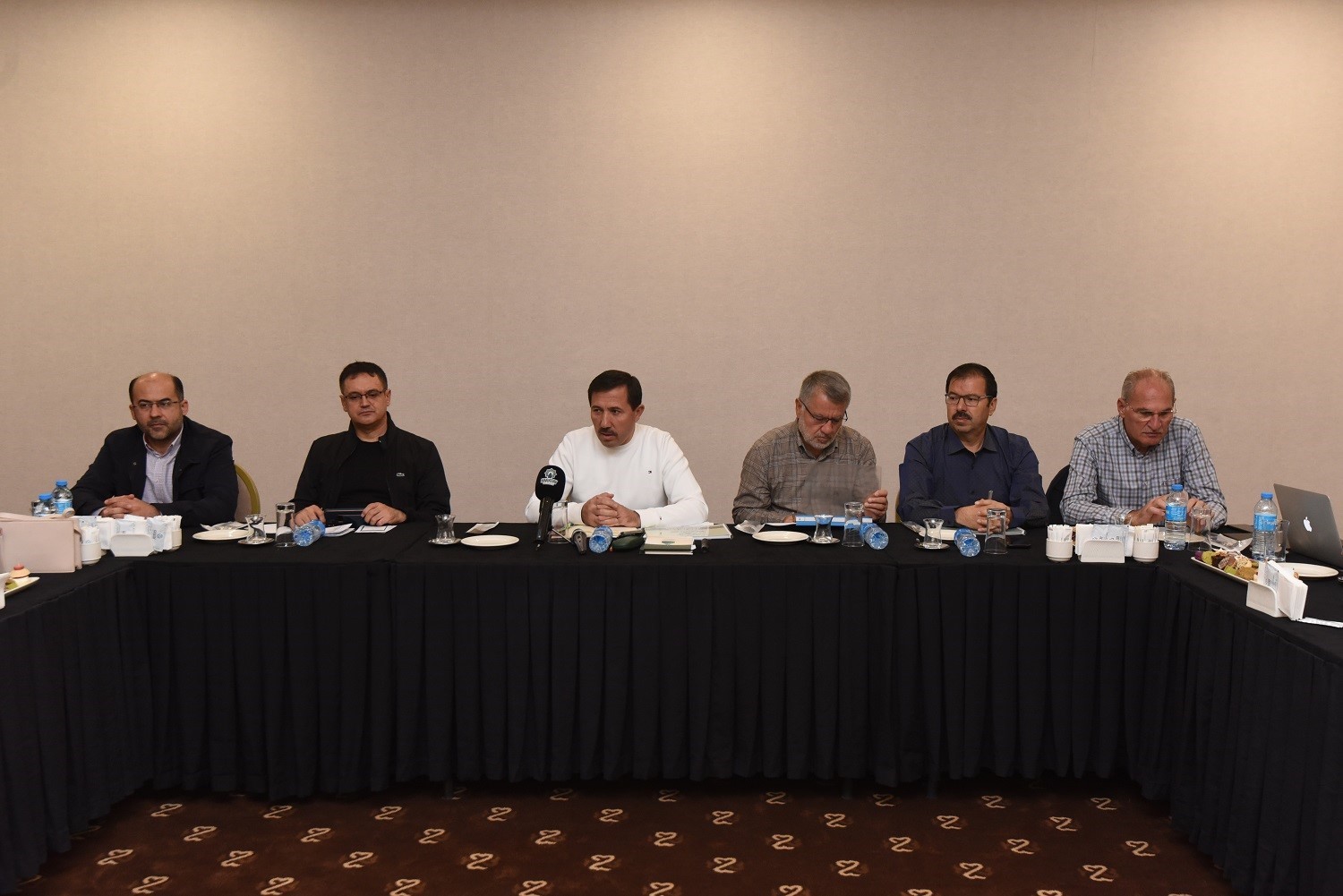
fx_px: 1306
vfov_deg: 37.9
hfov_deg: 54.4
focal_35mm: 35
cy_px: 448
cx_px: 672
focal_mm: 35
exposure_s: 1/125
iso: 2500
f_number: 6.3
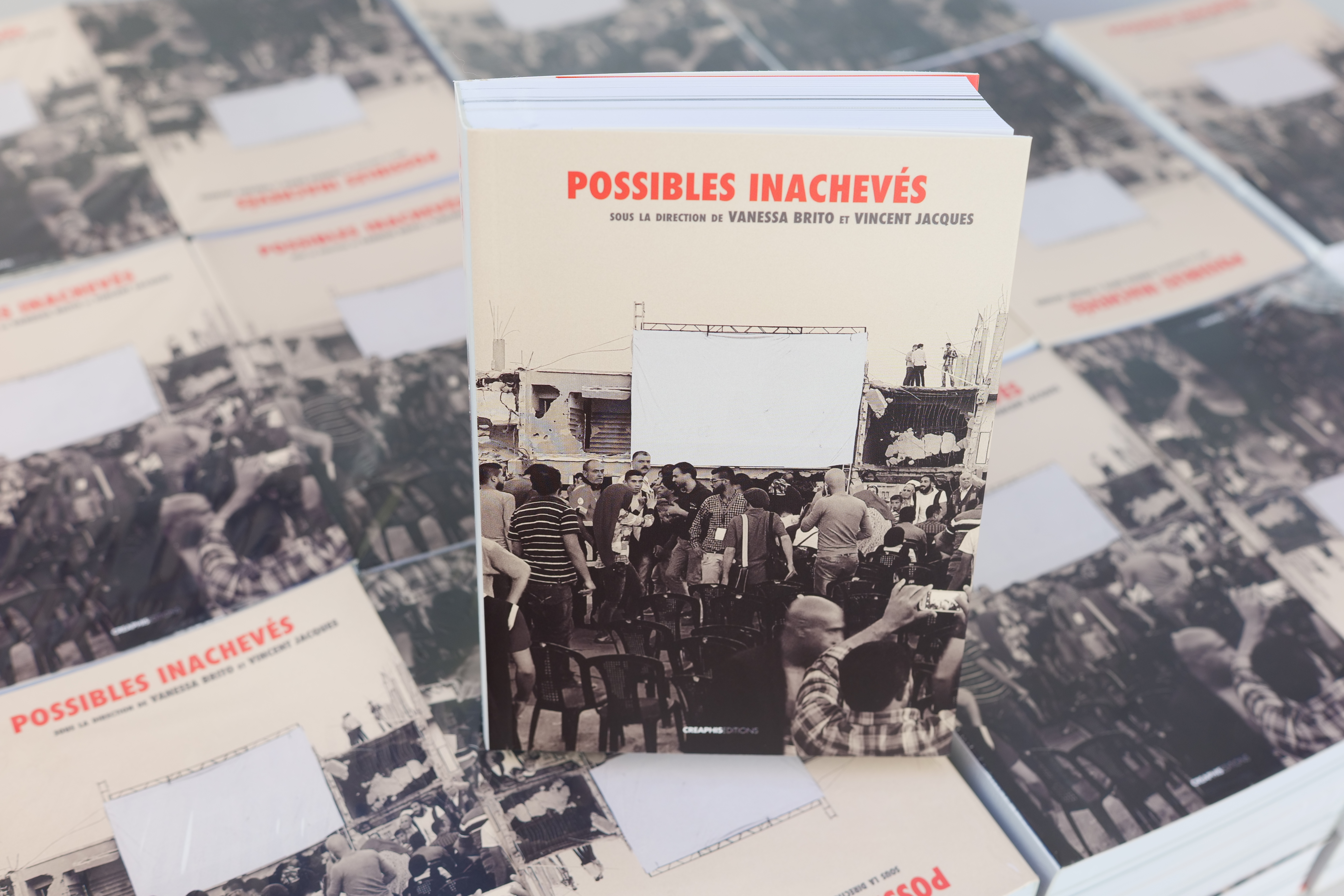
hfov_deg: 43.6
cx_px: 672
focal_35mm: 45
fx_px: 1680
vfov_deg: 29.9
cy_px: 448
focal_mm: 45
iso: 200
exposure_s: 1/60
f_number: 6.3
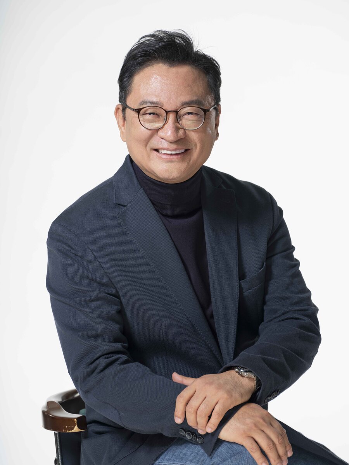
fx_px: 2124
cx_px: 174
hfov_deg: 9.4
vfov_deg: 12.5
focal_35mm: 158
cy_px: 232
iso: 100
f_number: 8
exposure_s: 1/125
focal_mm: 200
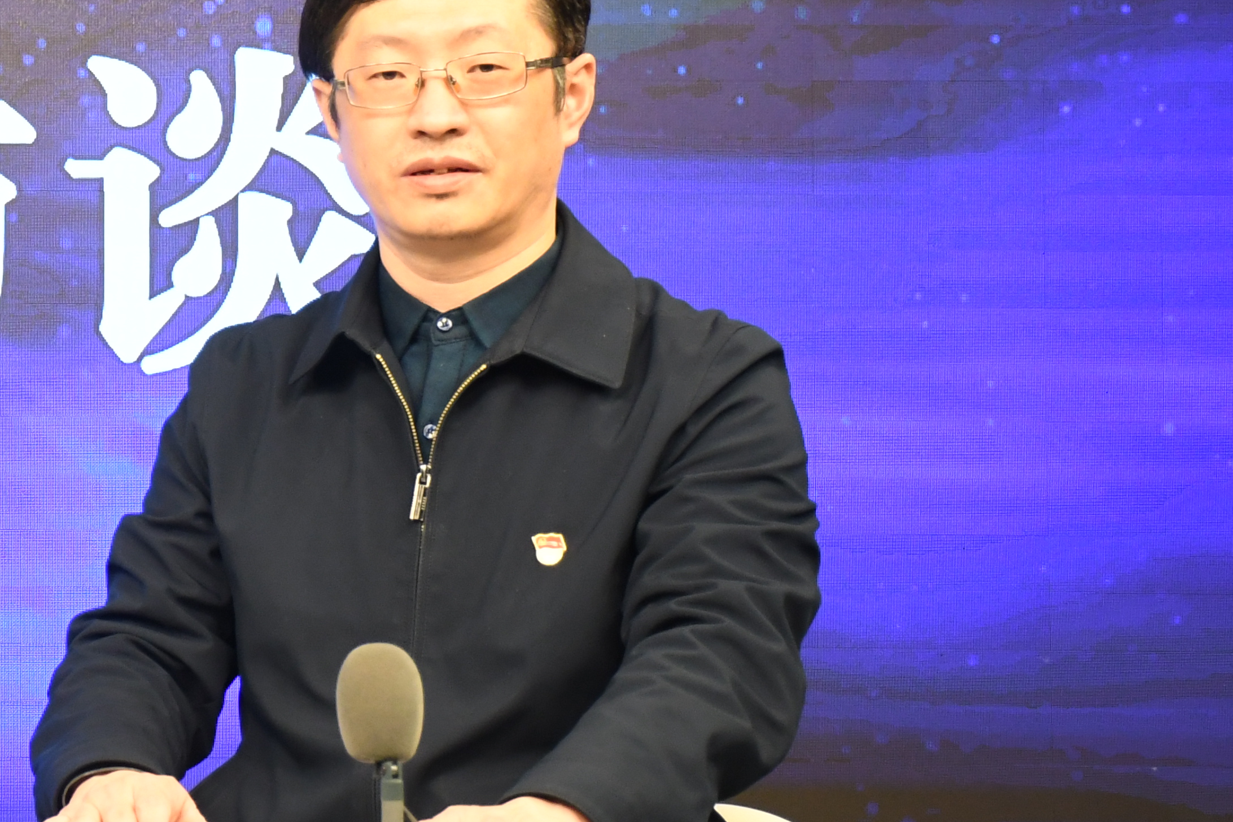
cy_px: 291
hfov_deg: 15.2
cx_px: -288
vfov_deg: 10.5
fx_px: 4452
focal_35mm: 130
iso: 1250
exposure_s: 1/160
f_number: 4.2
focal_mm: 34
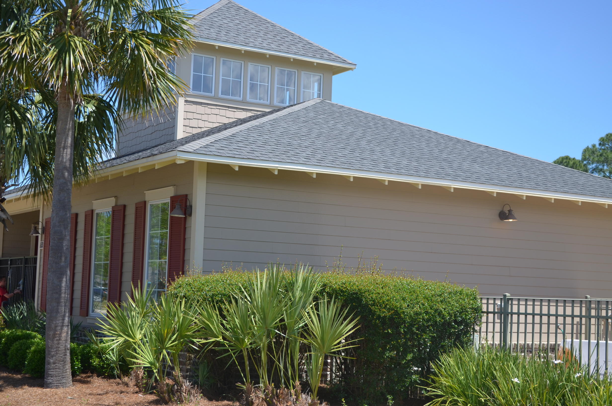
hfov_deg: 33.5
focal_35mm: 60
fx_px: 1018
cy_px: 203
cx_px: 306
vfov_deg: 22.5
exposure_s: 1/640
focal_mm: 40
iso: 200
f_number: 5.3
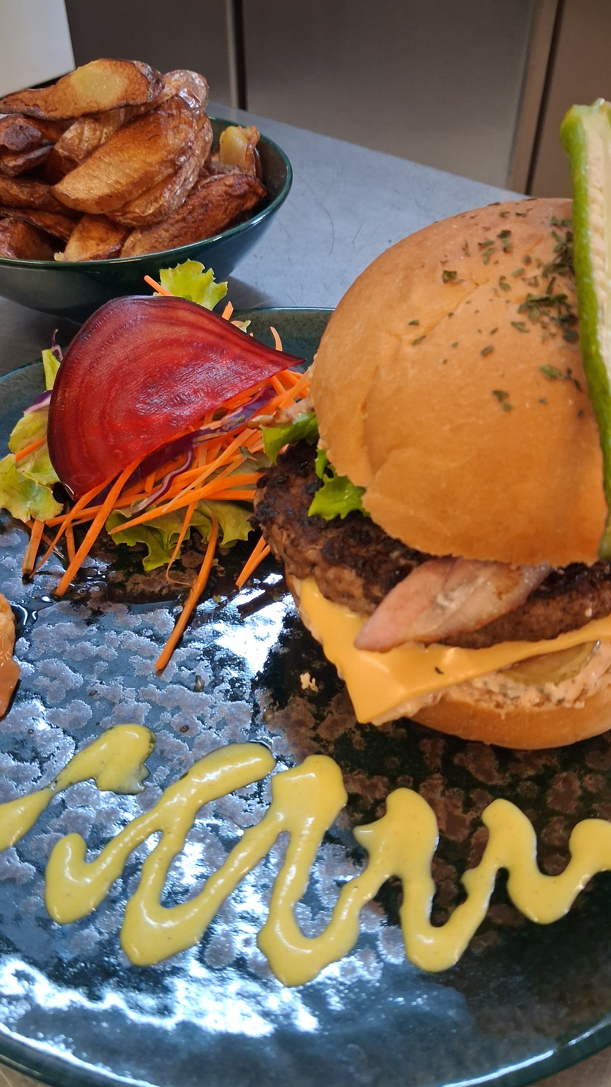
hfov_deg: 38.9
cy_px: 552
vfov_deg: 64.3
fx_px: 864
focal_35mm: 30
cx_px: 292
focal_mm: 4
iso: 400
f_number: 1.8
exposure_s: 1/50
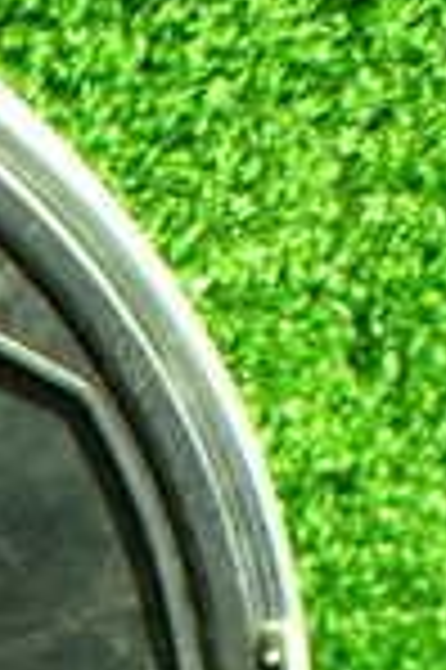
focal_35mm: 126
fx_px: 2347
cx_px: -532
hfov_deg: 9.9
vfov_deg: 15.7
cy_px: 787
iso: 800
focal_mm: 5.4
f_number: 2.3
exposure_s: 1/30
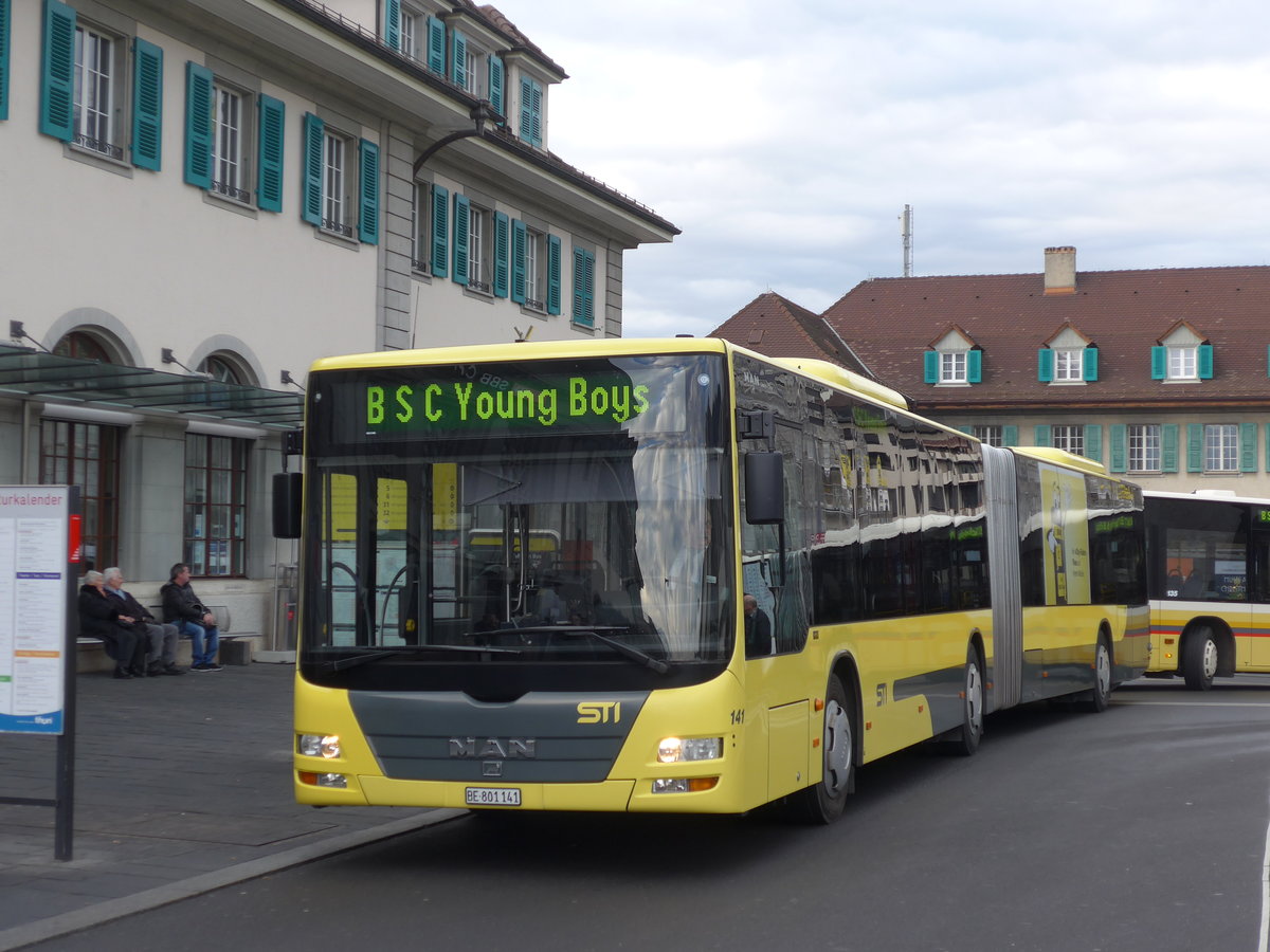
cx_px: 635
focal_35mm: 59
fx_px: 2165
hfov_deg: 32.7
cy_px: 476
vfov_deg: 24.8
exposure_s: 1/125
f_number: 3.5
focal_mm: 12
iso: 80
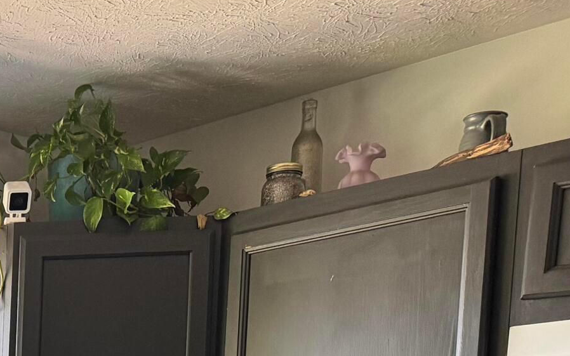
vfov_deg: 13.4
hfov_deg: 20.8
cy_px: 695
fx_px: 1320
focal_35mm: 85
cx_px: -284
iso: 200
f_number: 1.78
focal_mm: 6.76
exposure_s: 1/110
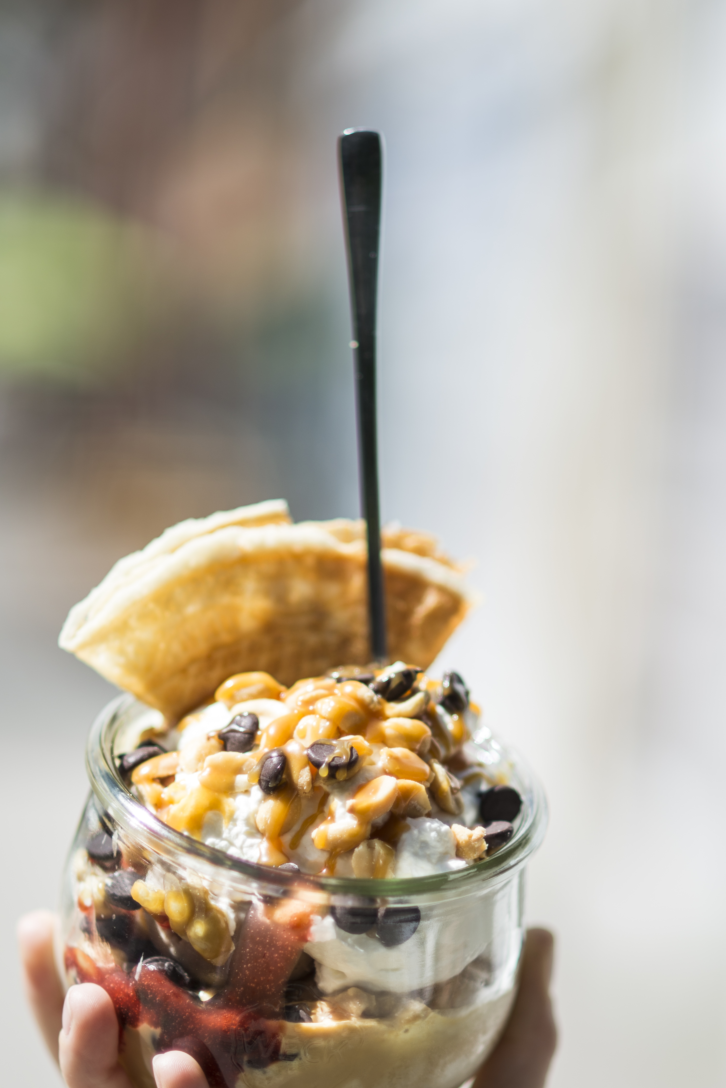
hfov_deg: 11.2
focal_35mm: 122
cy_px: 769
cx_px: 311
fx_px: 3687
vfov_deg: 16.7
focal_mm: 85
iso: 100
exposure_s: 1/4000
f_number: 1.8
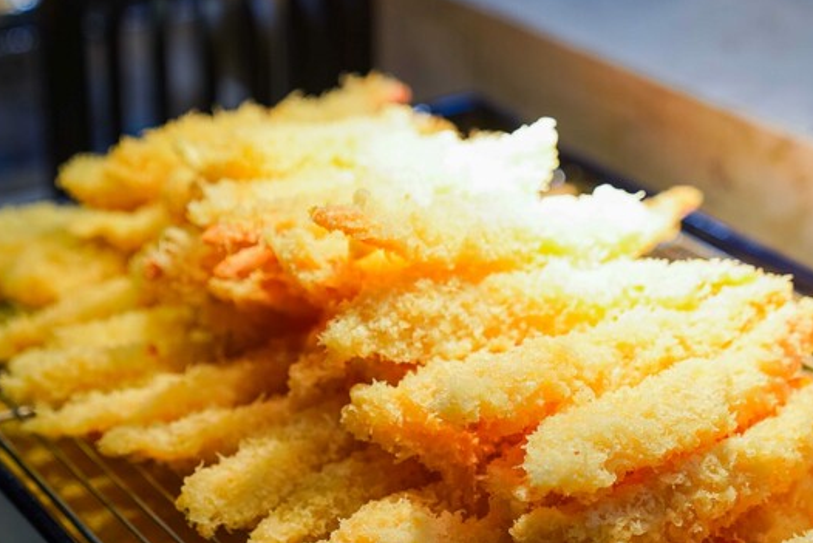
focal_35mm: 92
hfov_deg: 22.0
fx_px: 2078
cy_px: 331
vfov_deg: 14.9
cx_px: 266
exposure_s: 1/60
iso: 100
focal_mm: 57
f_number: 2.8
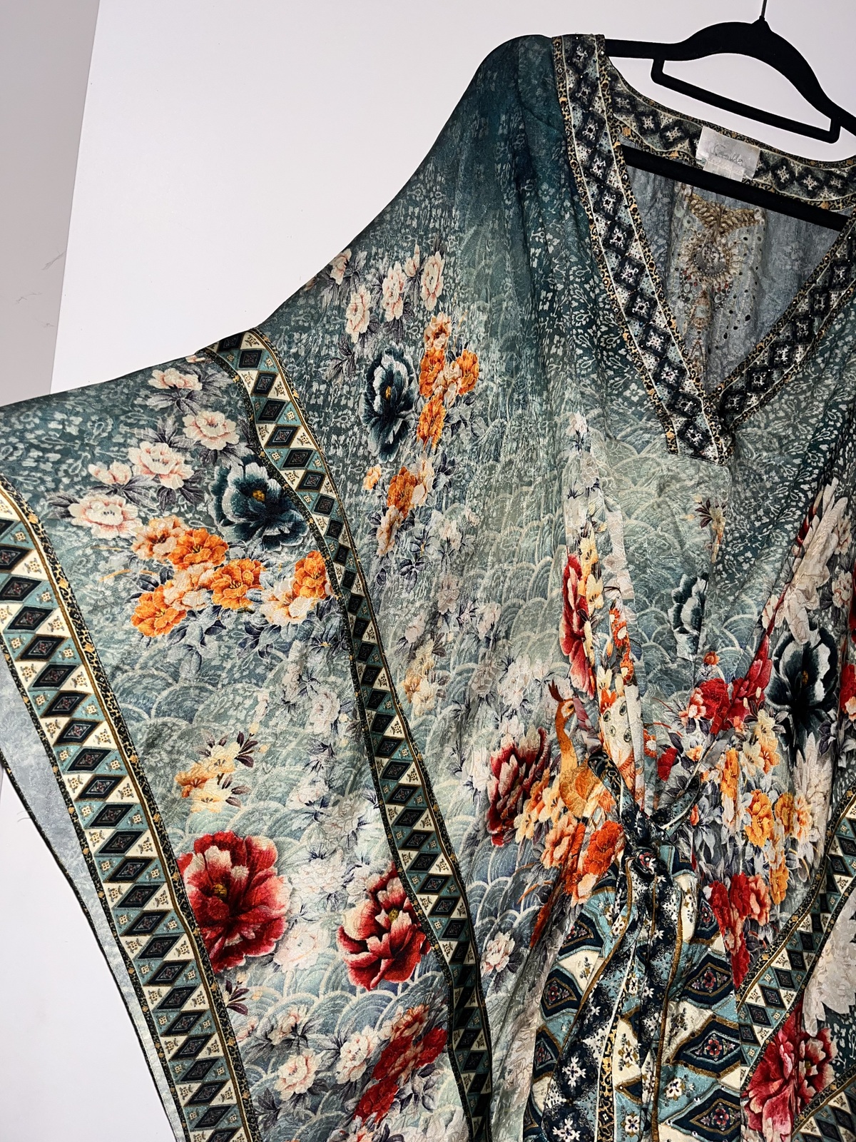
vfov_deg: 67.3
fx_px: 857
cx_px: 428
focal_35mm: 26
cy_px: 571
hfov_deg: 53.1
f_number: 1.6
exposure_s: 1/22
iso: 64
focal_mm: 5.1
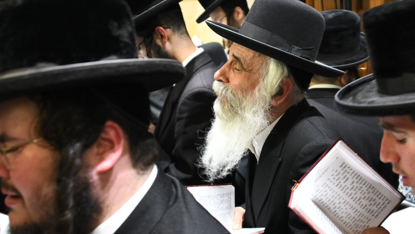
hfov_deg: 48.0
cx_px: 252
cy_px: 107
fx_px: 462
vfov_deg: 28.3
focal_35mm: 42
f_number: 3.5
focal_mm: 28
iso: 5000
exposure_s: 1/60
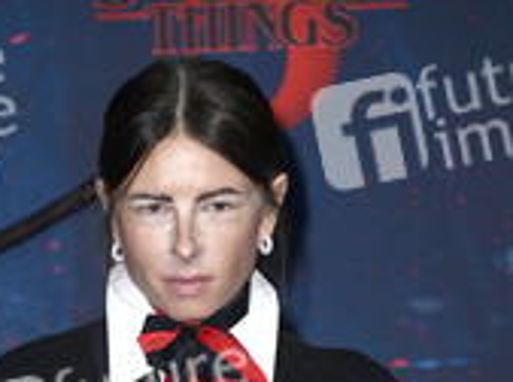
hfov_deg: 7.1
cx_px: 191
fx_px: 4111
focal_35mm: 278
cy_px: 573
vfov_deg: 5.3
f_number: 5.6
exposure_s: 1/200
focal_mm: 122
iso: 500
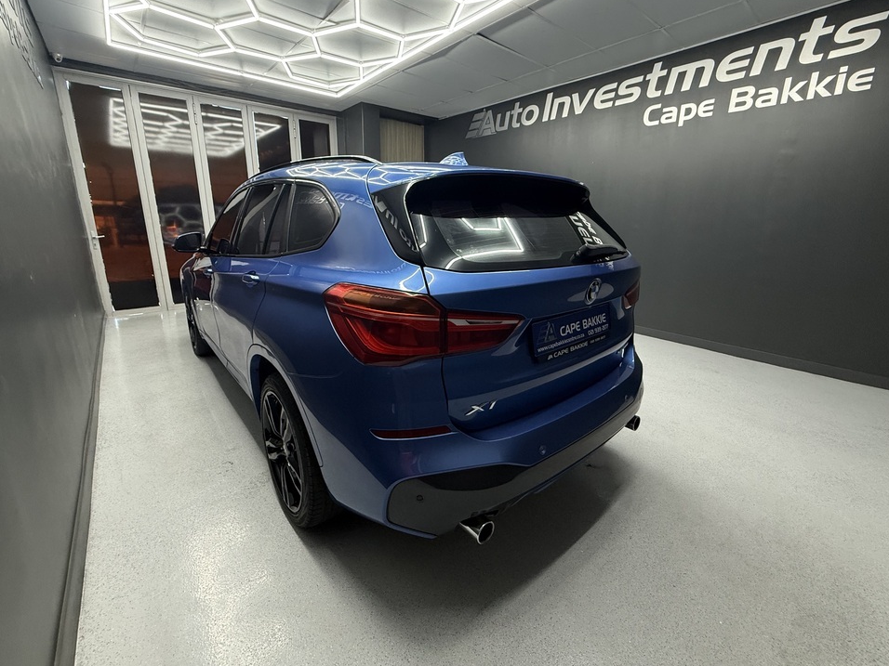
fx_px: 385
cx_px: 439
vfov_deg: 81.7
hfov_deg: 98.2
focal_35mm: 15
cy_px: 314
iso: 250
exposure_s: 1/100
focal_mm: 2.22
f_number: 2.2
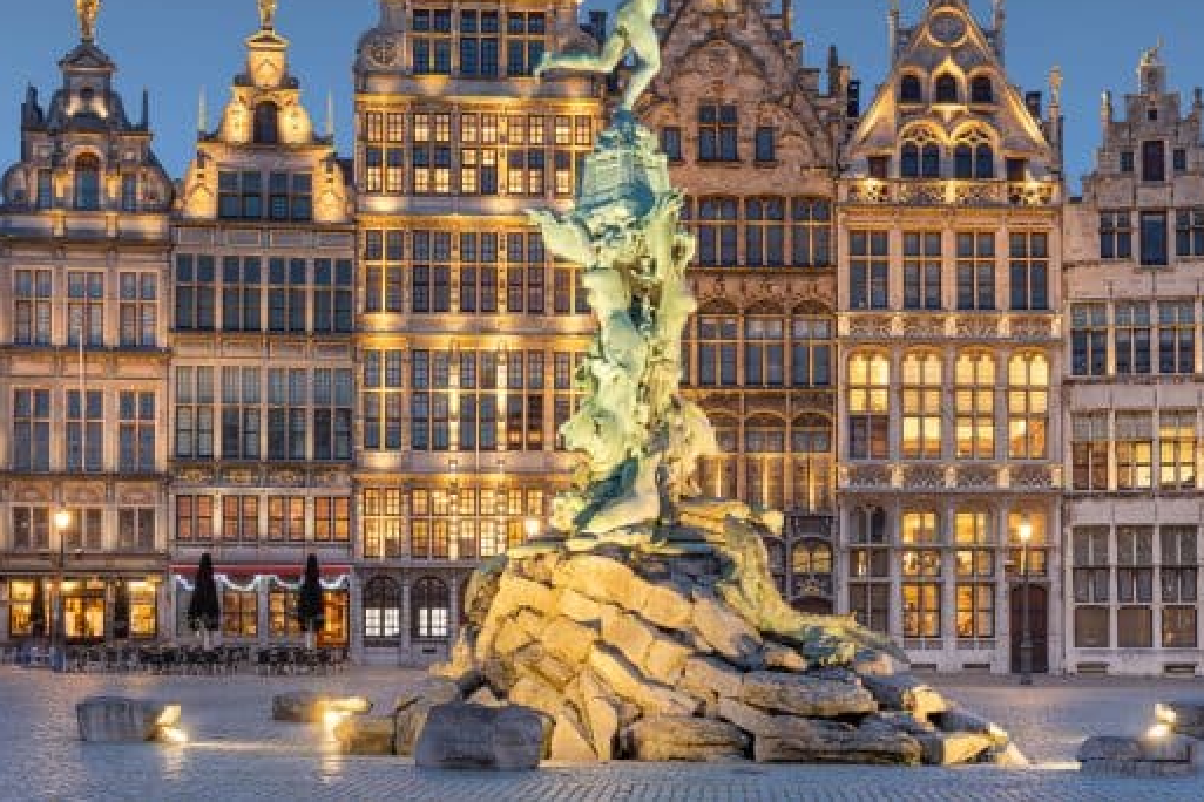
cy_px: 257
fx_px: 2007
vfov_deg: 22.5
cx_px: 664
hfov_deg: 33.4
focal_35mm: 60
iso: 64
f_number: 11
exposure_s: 13
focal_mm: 44
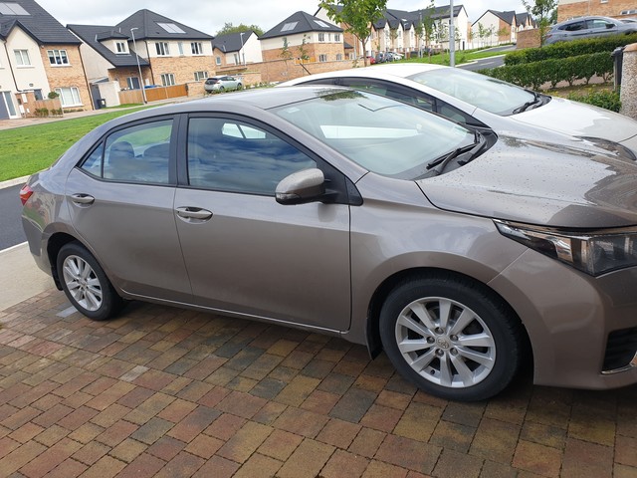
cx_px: 318
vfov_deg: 53.1
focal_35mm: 26
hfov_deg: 67.3
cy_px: 239
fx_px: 478
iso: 50
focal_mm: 4.3
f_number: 2.4
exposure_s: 1/885
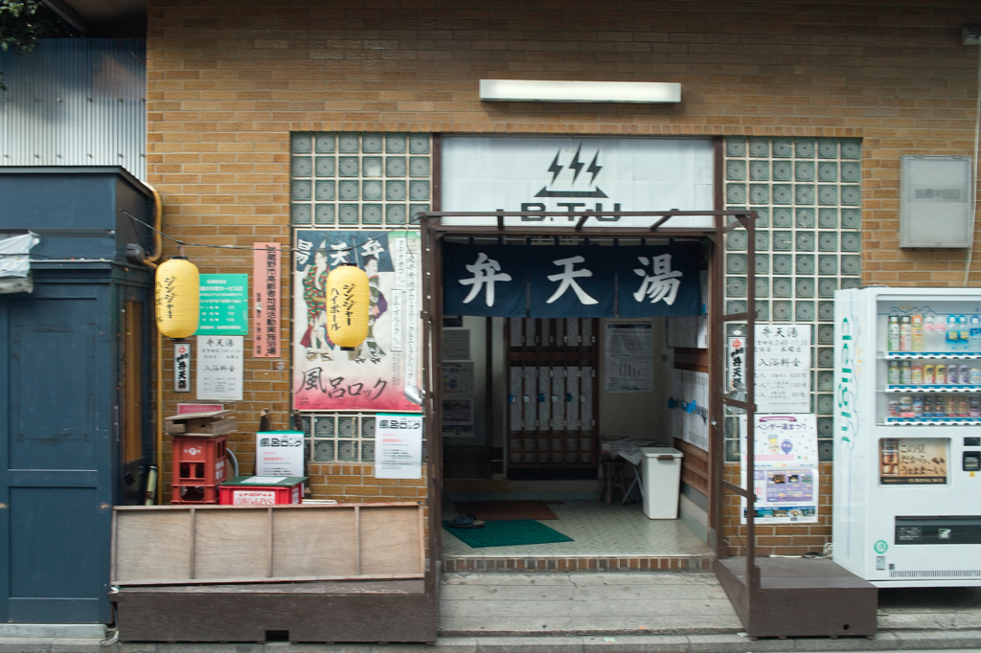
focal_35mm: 41
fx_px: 1117
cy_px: 326
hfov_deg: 47.4
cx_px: 490
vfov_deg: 32.6
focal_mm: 24.2
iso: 100
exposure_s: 1/15
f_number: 7.1
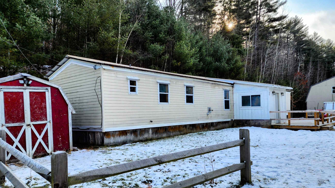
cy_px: 109
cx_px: 167
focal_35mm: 28
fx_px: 249
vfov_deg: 41.4
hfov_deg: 67.9
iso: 12
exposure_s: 1/671
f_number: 1.8
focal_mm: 6.4
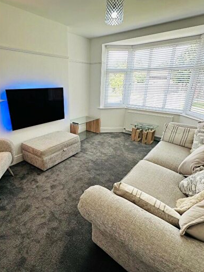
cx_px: 84
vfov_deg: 84.7
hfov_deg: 68.2
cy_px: 136
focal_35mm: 19
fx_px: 149
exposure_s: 1/99
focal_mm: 2.22
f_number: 2.2
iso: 100
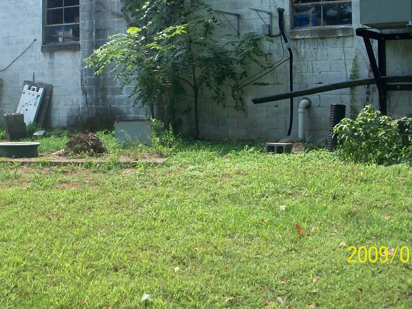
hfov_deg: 35.4
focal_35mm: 54
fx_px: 643
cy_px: 64
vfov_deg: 26.6
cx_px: 158
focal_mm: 5.7
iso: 80
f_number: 2.8
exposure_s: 1/320
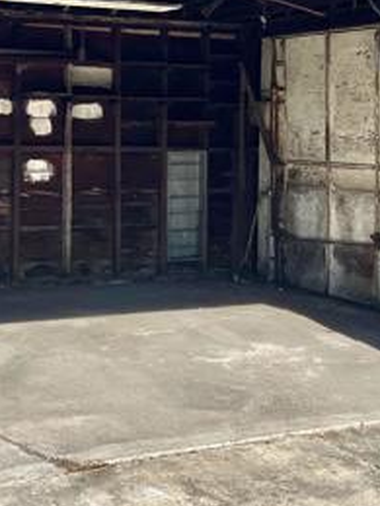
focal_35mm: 64
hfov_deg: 22.6
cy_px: 132
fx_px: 937
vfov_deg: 29.8
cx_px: 74
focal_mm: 5.7
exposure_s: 1/3704
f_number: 1.5
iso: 50
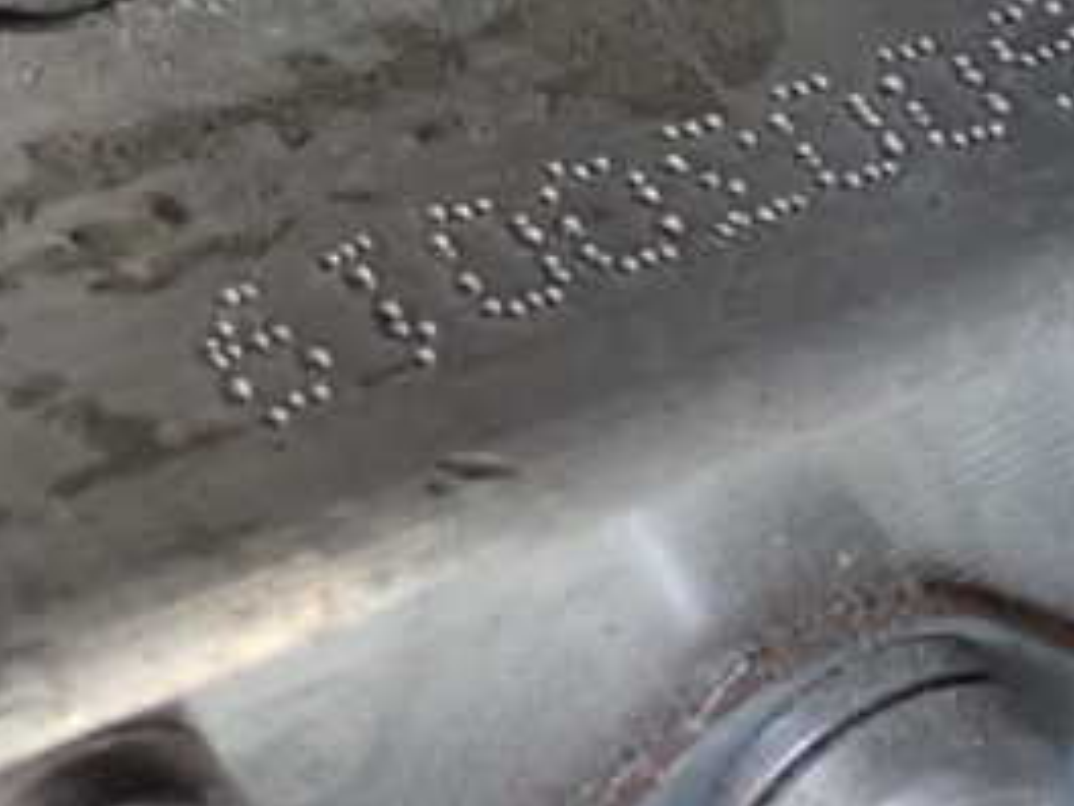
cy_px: 326
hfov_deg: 13.0
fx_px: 4716
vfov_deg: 9.8
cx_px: 679
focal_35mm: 152
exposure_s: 1/40
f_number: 3.8
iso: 4000
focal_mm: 11.88
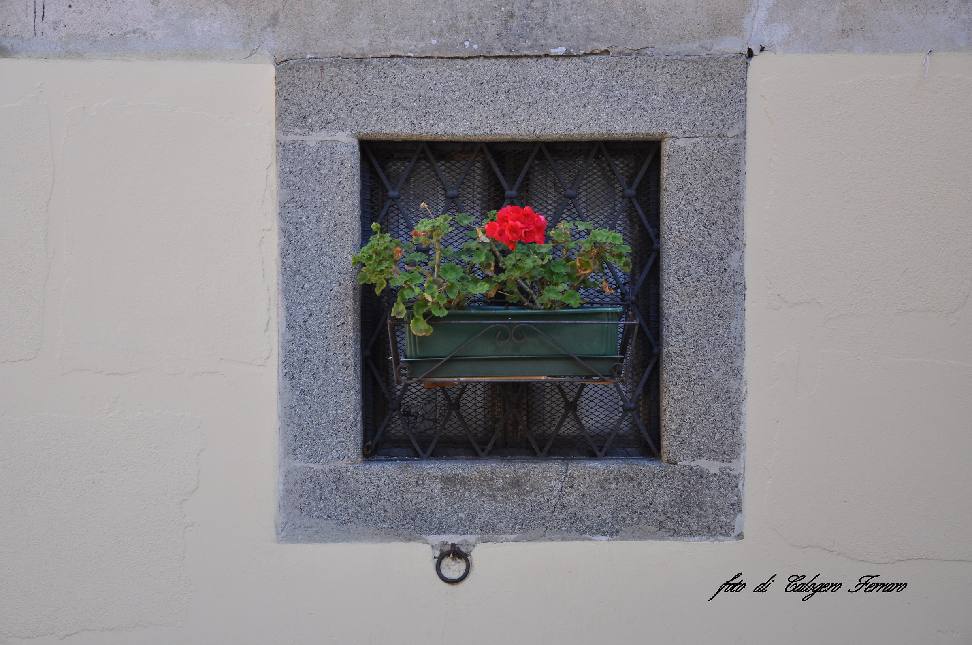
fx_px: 1537
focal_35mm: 57
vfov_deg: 23.7
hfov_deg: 35.1
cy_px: 322
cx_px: 486
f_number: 5.6
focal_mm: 38
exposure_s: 1/125
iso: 280
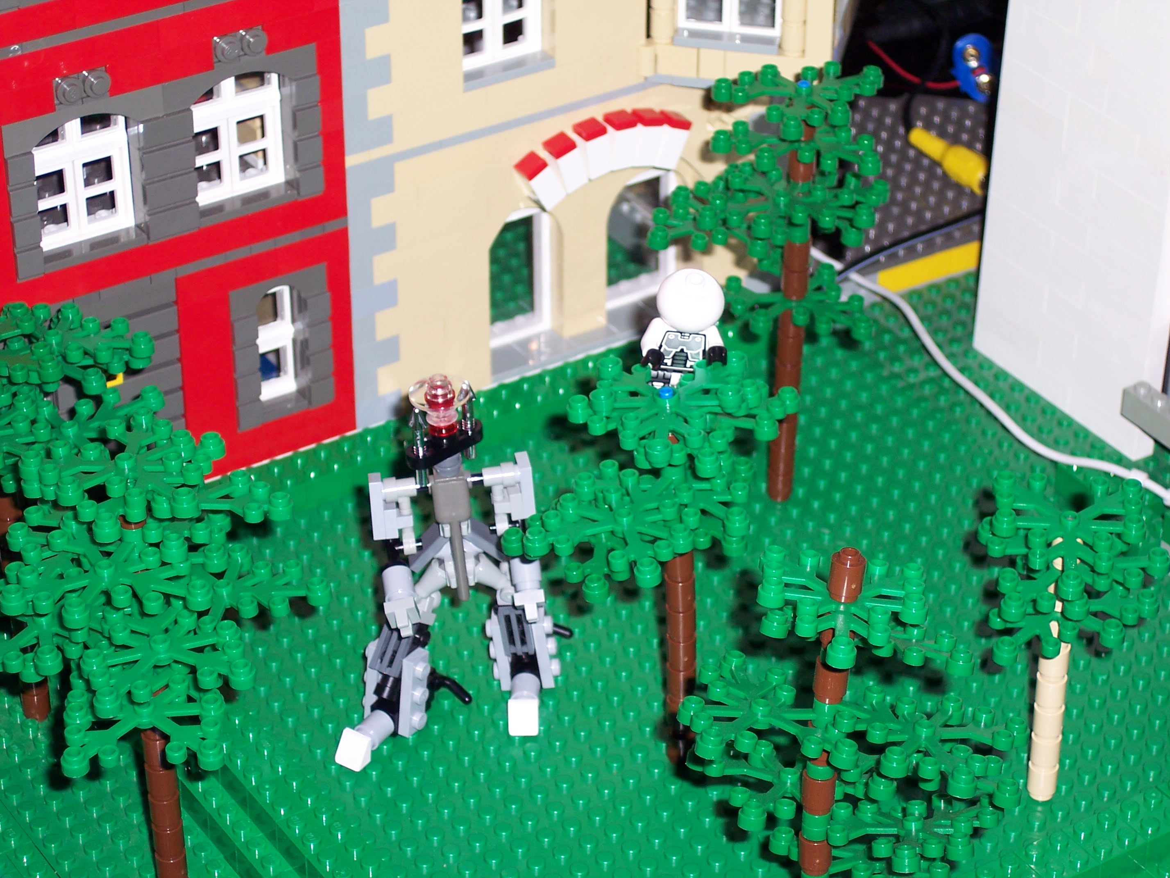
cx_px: 585
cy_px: 439
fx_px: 3515
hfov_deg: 18.9
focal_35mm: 104
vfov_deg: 14.2
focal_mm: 21.3
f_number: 4.8
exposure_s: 1/125
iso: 100
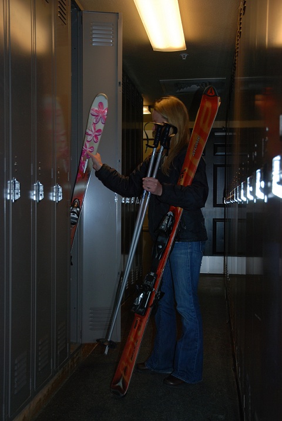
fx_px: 527
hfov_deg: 29.9
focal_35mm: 45
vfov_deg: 43.6
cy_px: 210
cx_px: 141
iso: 250
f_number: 4.5
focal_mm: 30
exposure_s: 1/60
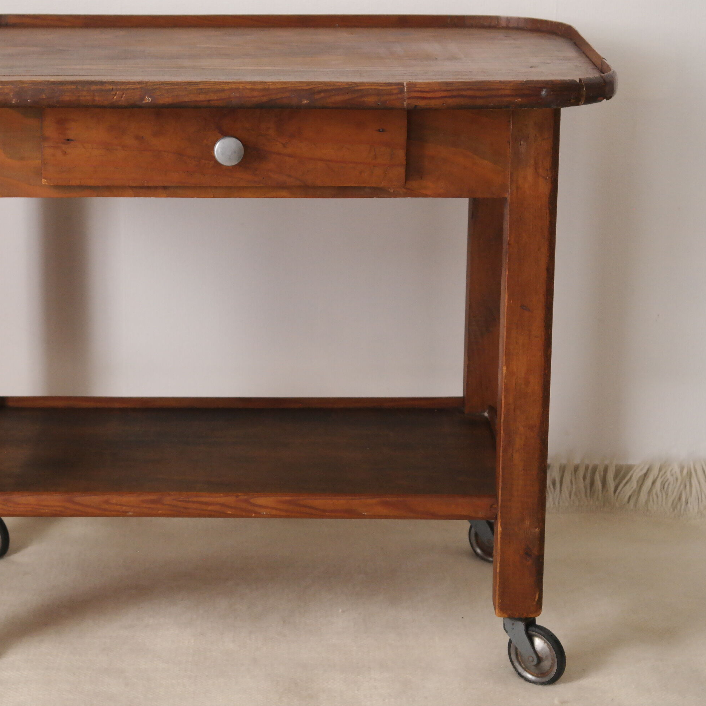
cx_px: 222
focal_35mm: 99
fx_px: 2284
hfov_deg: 17.5
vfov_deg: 17.6
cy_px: 355
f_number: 5.6
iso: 1600
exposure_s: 1/30
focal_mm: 50
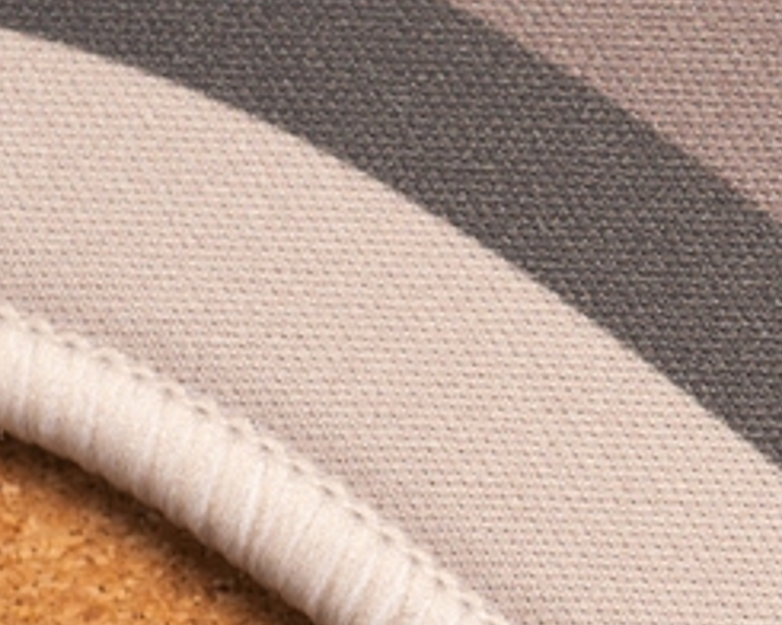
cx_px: 1025
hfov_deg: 8.8
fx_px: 4999
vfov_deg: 7.2
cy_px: 330
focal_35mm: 216
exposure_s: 1/8
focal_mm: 55
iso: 100
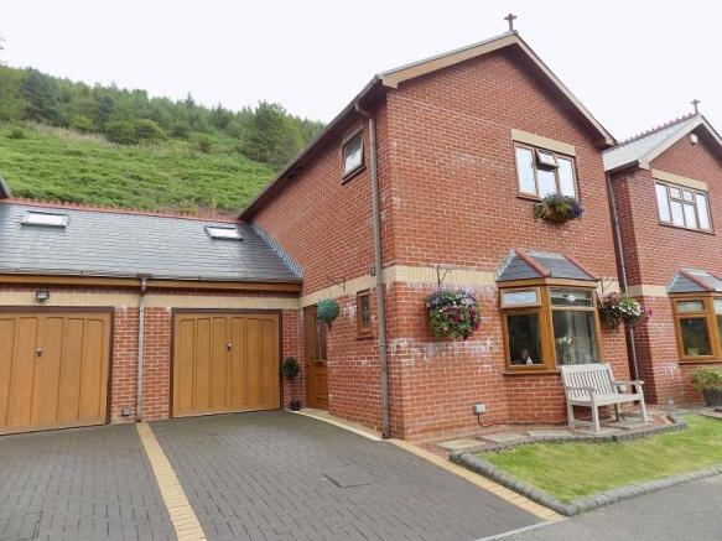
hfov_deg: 73.9
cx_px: 361
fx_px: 480
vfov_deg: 58.9
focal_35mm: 23
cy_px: 270
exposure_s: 1/125
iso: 80
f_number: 3.1
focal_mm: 4
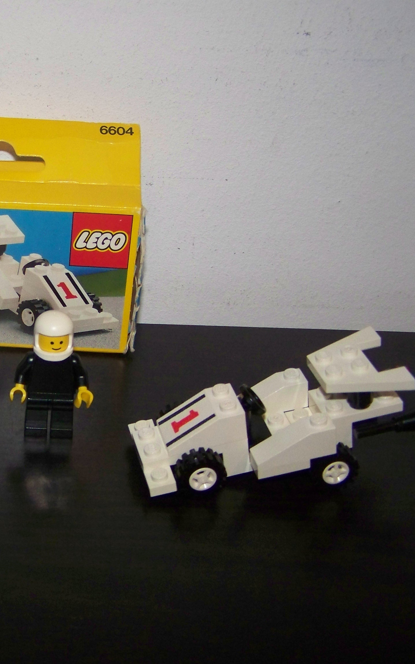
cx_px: -5
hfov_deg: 23.0
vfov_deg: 37.5
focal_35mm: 54
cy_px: 333
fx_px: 977
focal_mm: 6.3
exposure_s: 1/30
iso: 200
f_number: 2.8
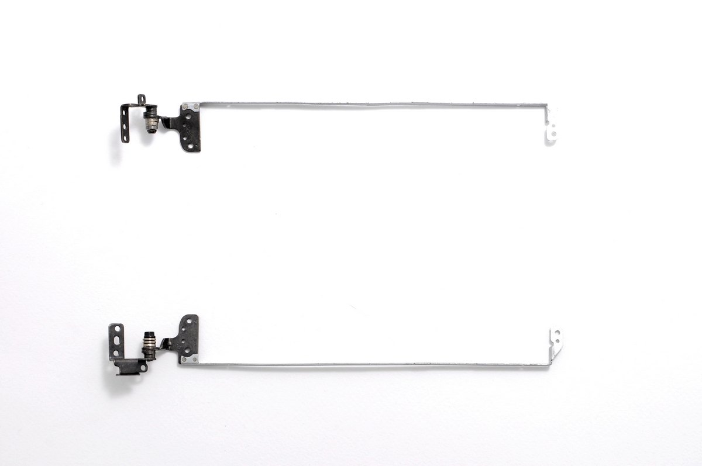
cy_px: 233
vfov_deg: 25.7
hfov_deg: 37.9
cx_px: 351
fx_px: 1022
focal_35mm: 52
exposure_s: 1/25
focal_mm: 35
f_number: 7.1
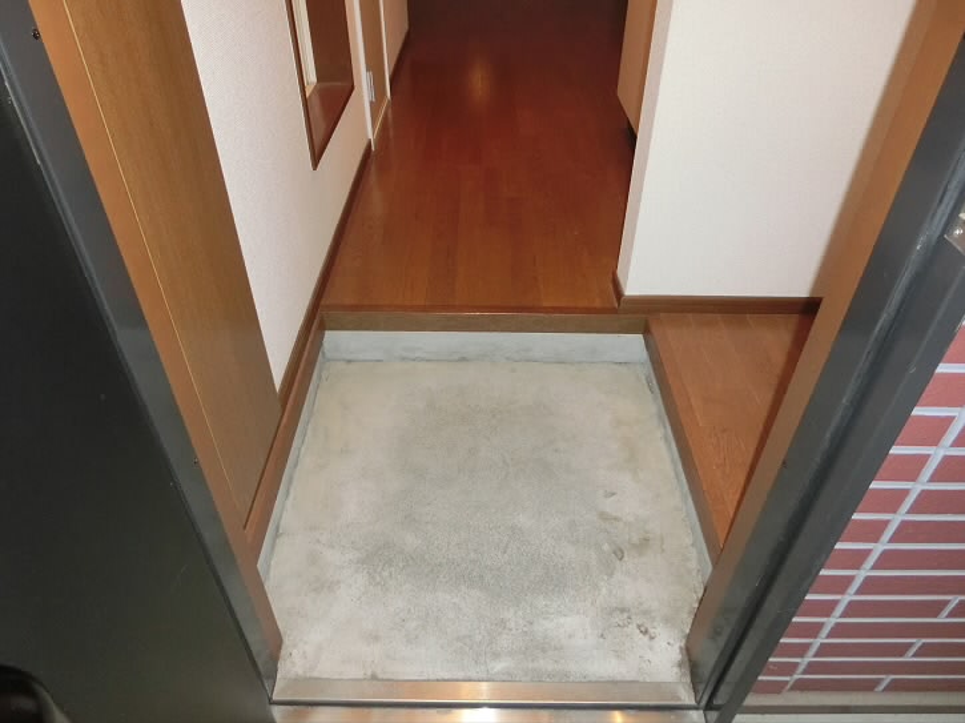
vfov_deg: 56.8
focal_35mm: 24
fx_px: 669
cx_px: 482
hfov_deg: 71.6
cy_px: 362
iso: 400
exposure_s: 1/60
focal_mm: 4.24
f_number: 3
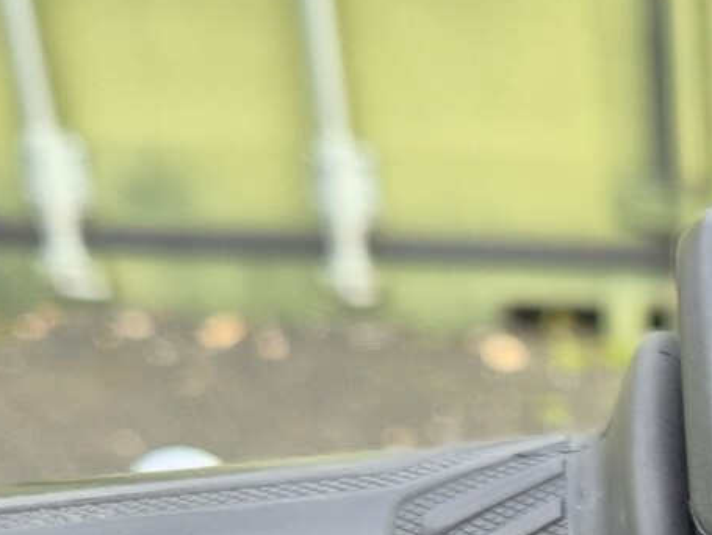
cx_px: 1069
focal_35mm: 101
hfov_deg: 17.5
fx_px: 2079
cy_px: 838
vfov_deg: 13.7
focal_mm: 5.4
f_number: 1.8
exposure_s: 1/180
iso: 160
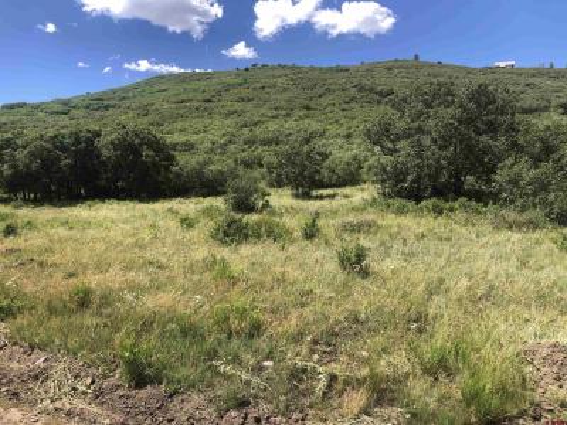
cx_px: 284
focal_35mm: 28
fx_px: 459
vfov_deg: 49.7
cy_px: 212
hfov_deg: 63.4
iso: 20
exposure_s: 1/1130
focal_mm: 3.99
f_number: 1.8
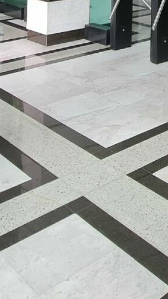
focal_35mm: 54
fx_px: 428
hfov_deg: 19.6
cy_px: -106
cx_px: 245
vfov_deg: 29.5
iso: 100
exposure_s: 1/60
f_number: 2.2
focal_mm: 2.2
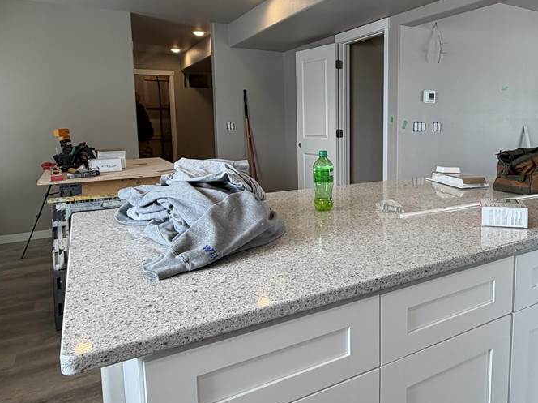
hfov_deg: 64.1
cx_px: 347
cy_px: 167
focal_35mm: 27
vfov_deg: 51.0
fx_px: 419
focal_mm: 2.22
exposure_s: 1/120
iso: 80
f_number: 2.2
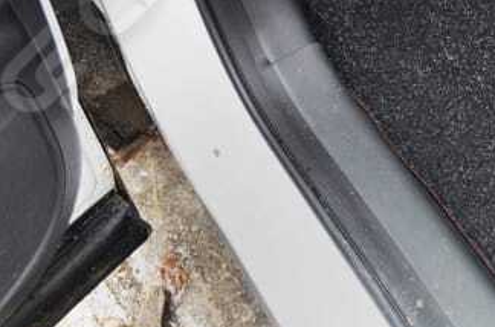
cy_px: -13
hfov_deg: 25.8
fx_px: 1015
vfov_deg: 17.8
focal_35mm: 74
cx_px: 512
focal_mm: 20
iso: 1000
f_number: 3.8
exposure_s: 1/30
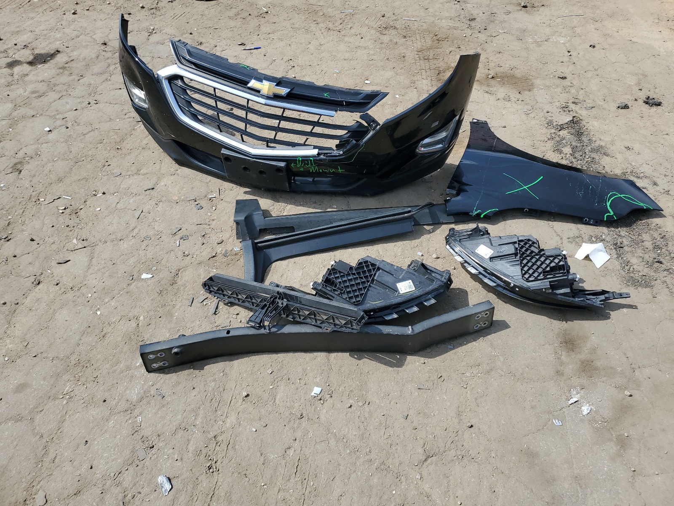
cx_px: 337
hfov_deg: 67.3
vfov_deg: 53.1
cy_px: 253
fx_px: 506
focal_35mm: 26
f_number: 1.5
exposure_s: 1/2500
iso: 50
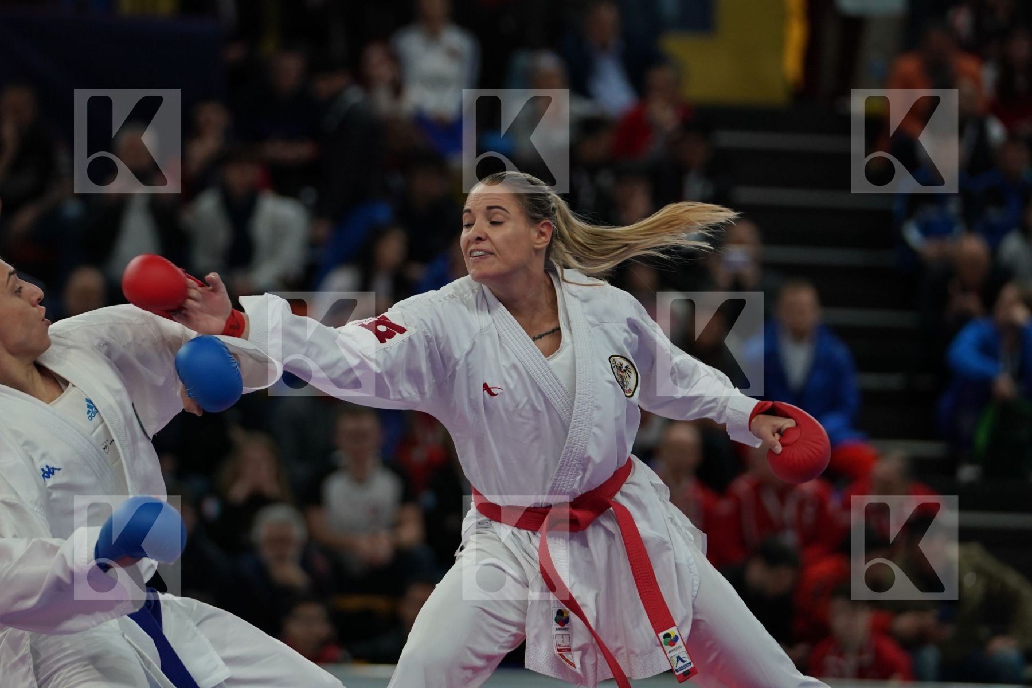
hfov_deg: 9.1
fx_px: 6449
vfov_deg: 6.1
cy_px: 344
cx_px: 516
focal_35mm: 225
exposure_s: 1/1000
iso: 1000
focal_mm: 150
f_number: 2.8
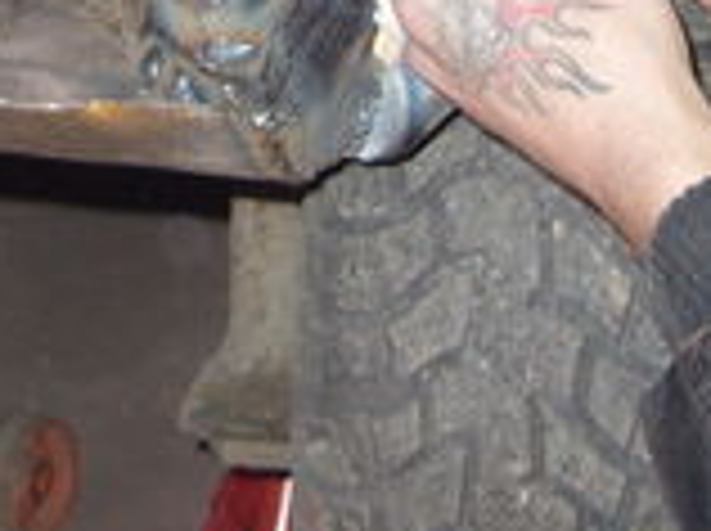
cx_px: 482
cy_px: -302
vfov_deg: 9.3
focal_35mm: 154
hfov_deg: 12.8
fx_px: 3158
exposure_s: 1/30
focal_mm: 6.3
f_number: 2.8
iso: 100
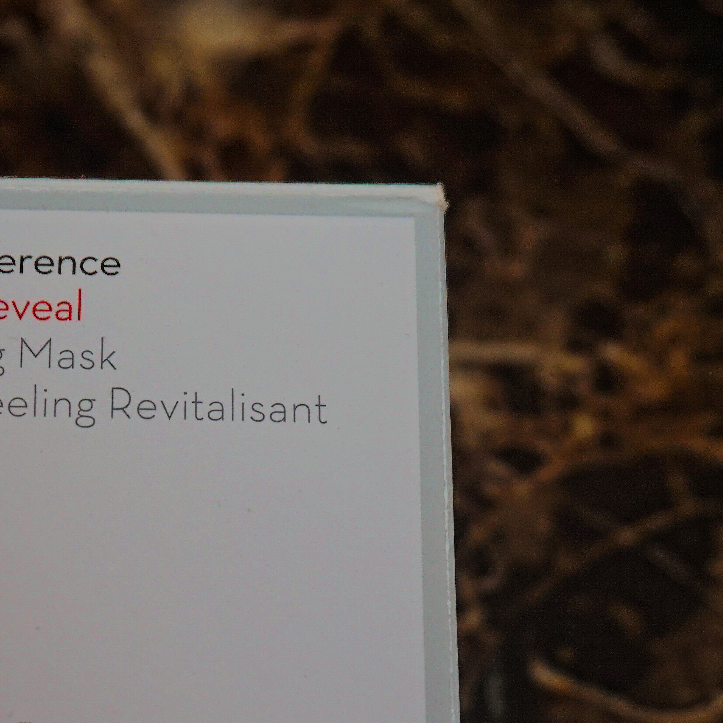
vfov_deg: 20.4
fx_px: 1988
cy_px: 549
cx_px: 99
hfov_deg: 20.3
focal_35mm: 84
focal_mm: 25
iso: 125
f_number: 4.5
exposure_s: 1/60
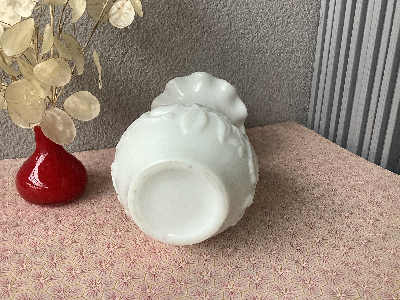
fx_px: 358
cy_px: 150
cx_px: 200
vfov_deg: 45.4
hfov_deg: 58.4
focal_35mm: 31
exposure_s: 1/60
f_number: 2.4
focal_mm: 3.3
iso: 200
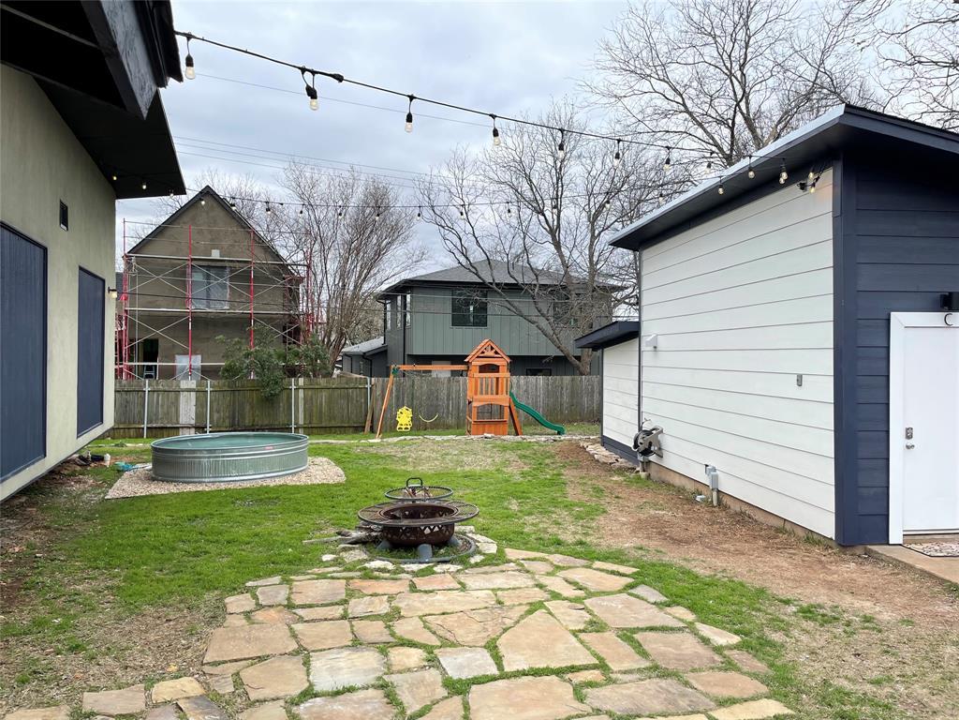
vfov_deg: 53.1
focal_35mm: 26
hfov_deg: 67.3
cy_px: 360
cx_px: 480
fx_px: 720
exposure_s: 1/1335
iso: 32
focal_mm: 4.2
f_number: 1.6
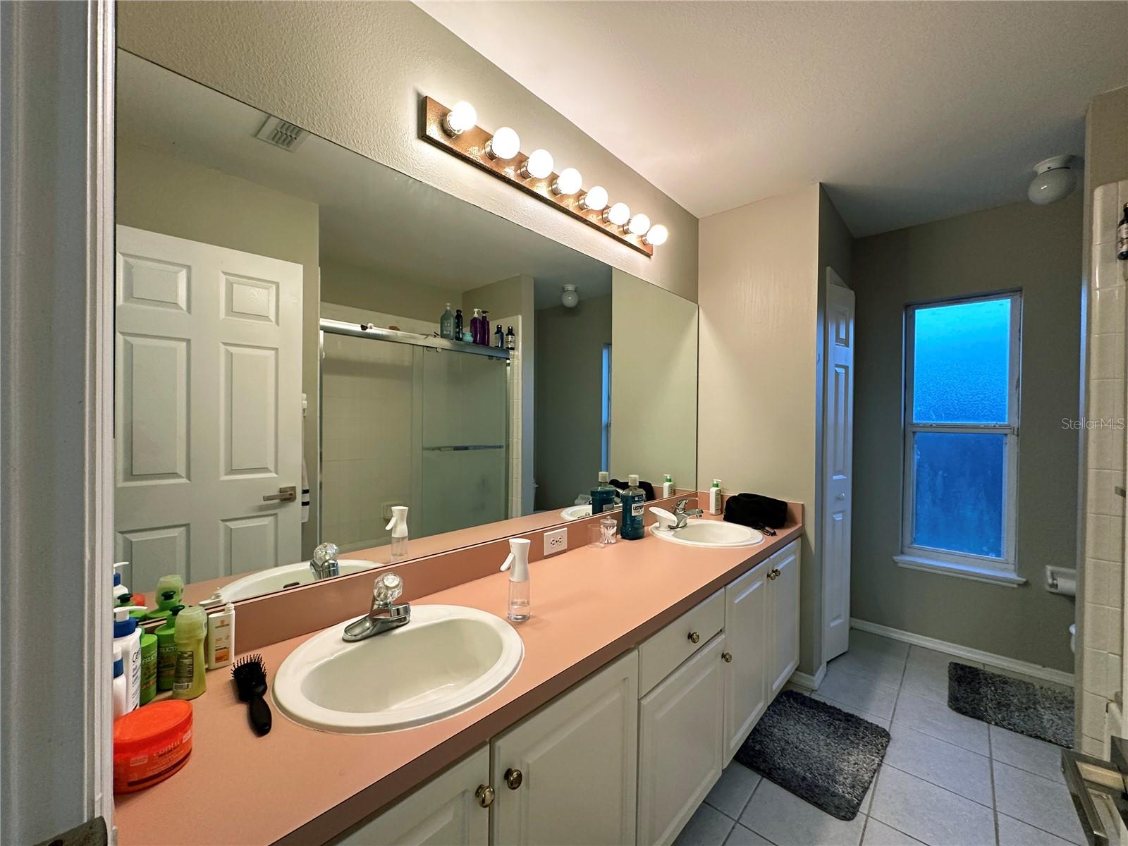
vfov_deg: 85.7
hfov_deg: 102.1
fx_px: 456
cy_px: 423
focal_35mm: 14
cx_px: 564
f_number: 2.2
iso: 320
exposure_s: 1/120
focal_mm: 2.22
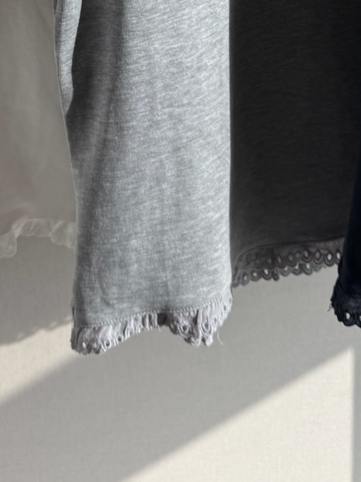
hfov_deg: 22.7
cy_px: -129
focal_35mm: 64
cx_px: 81
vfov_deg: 26.2
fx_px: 890
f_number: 1.78
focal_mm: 6.76
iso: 80
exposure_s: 1/931
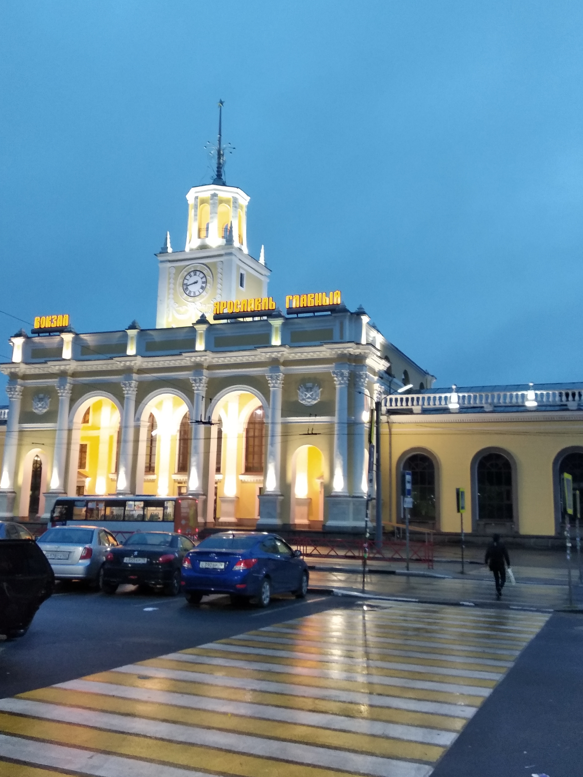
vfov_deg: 61.6
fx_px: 651
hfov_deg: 48.2
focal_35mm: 29
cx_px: 293
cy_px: 360
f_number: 2.2
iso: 1250
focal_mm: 3.81
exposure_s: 1/25
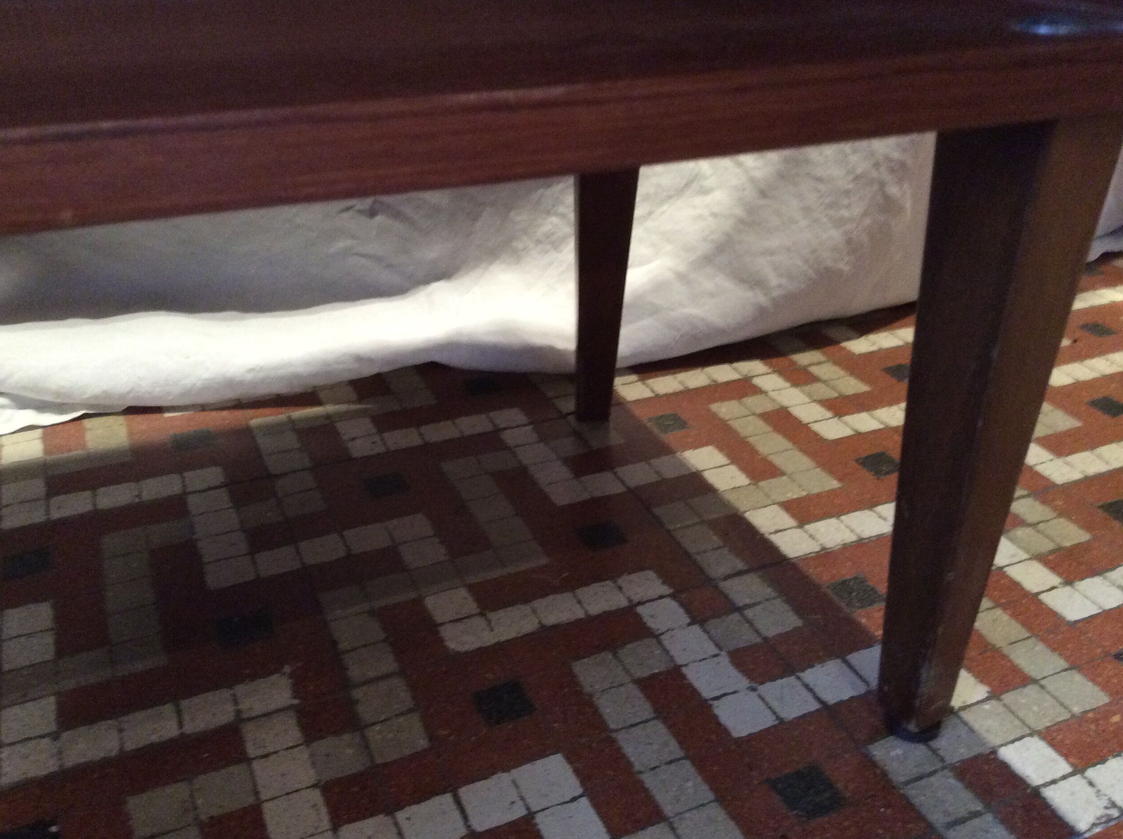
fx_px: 1069
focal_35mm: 33
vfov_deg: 42.8
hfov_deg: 55.4
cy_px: 426
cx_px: 563
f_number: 2.4
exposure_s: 1/20
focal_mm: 3.3
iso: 320
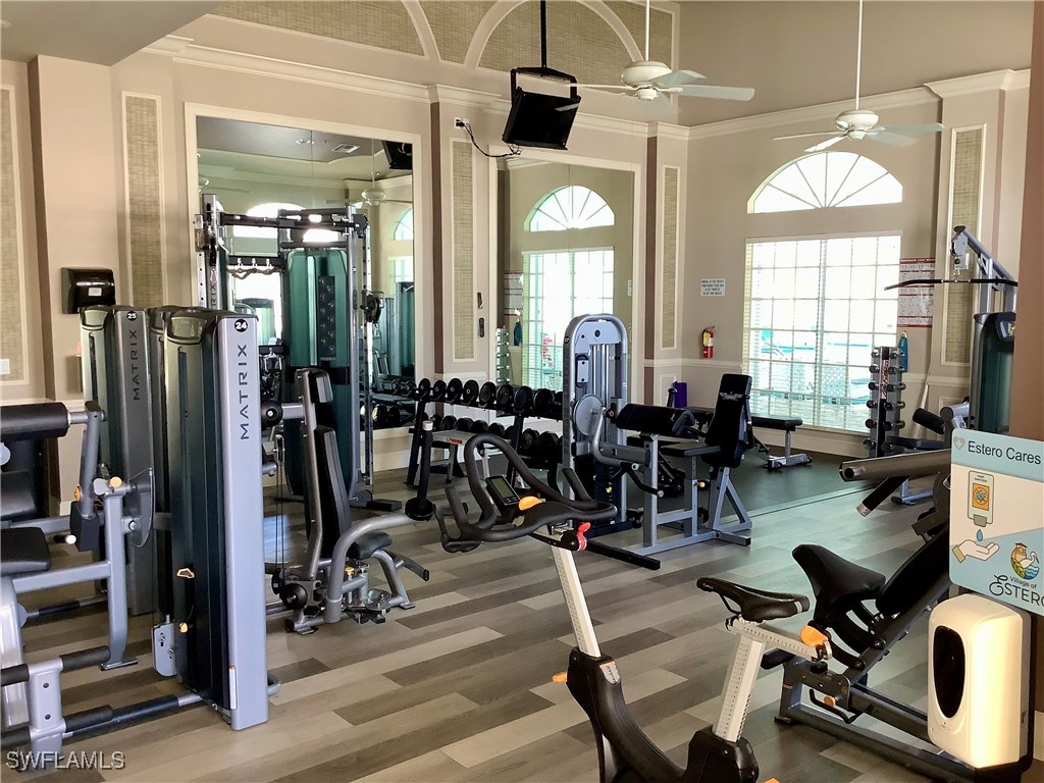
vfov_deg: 45.4
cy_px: 392
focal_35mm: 31
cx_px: 522
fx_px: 935
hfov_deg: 58.4
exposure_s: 1/50
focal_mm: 3.3
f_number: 2.4
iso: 200
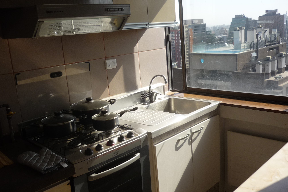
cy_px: 99
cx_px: 142
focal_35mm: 35
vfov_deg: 37.9
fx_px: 280
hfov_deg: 54.4
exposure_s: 1/500
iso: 100
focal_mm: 5.5
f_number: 2.8
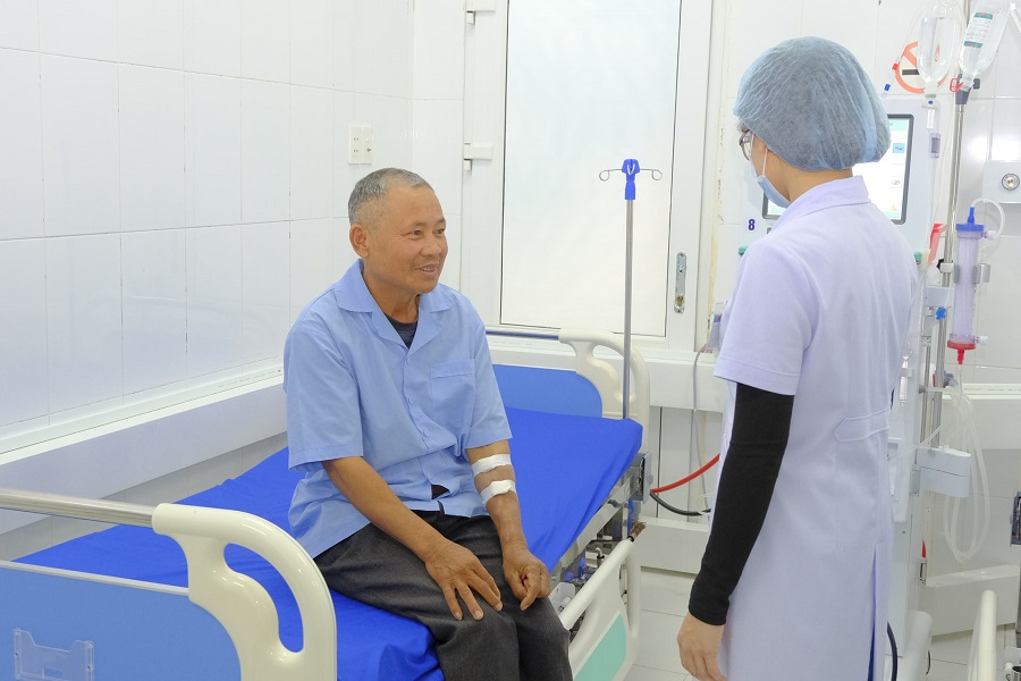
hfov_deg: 58.7
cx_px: 510
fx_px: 907
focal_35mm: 32
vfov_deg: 41.1
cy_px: 340
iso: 2500
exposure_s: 1/100
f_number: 4
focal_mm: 21.2
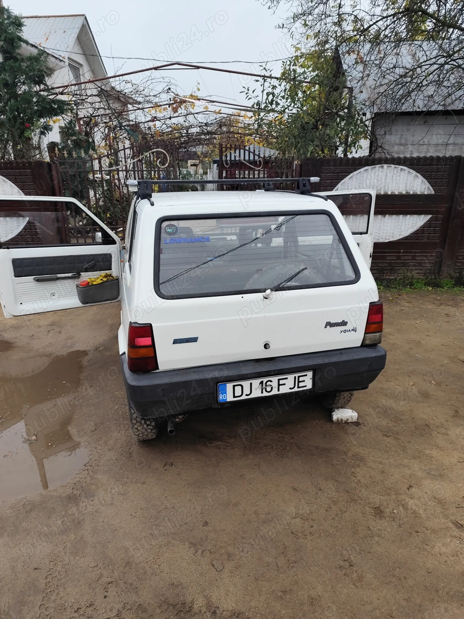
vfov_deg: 73.9
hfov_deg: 58.9
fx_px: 411
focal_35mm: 23
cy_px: 310
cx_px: 232
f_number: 1.65
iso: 64
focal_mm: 6.14
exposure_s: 1/100
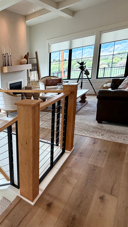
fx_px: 127
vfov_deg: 83.9
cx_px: -21
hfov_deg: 40.2
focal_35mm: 21
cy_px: 114
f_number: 2.2
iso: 50
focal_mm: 2.22
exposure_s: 1/120
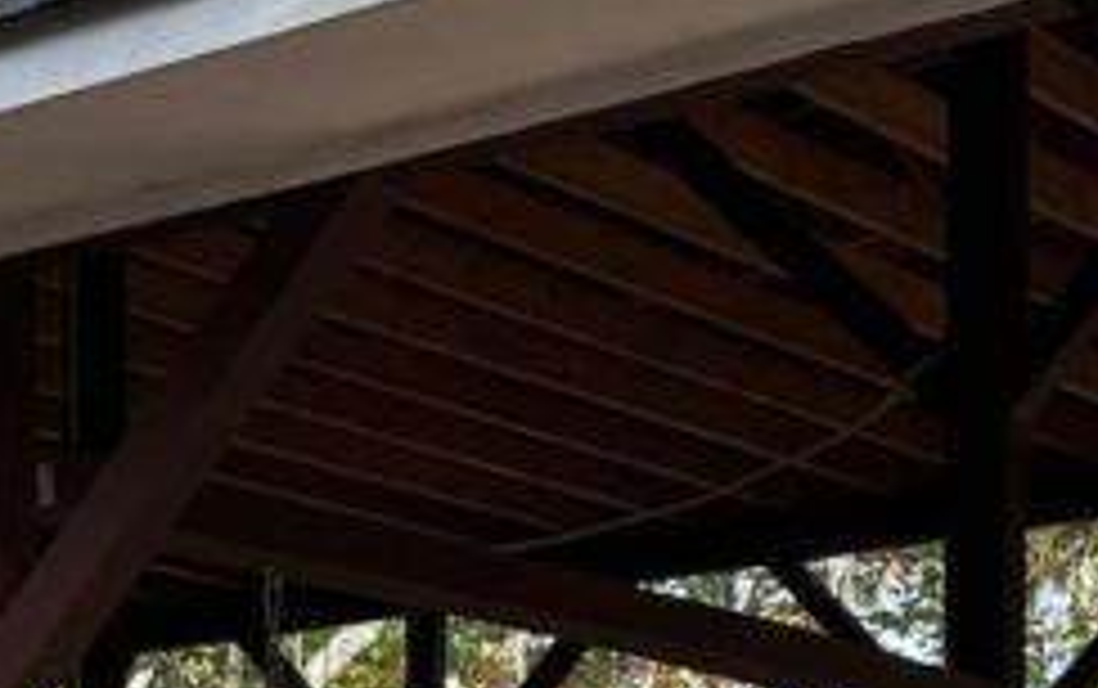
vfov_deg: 10.1
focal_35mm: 125
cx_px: 202
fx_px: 3744
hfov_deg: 16.5
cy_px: 1120
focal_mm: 6.86
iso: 80
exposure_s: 1/467
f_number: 1.78
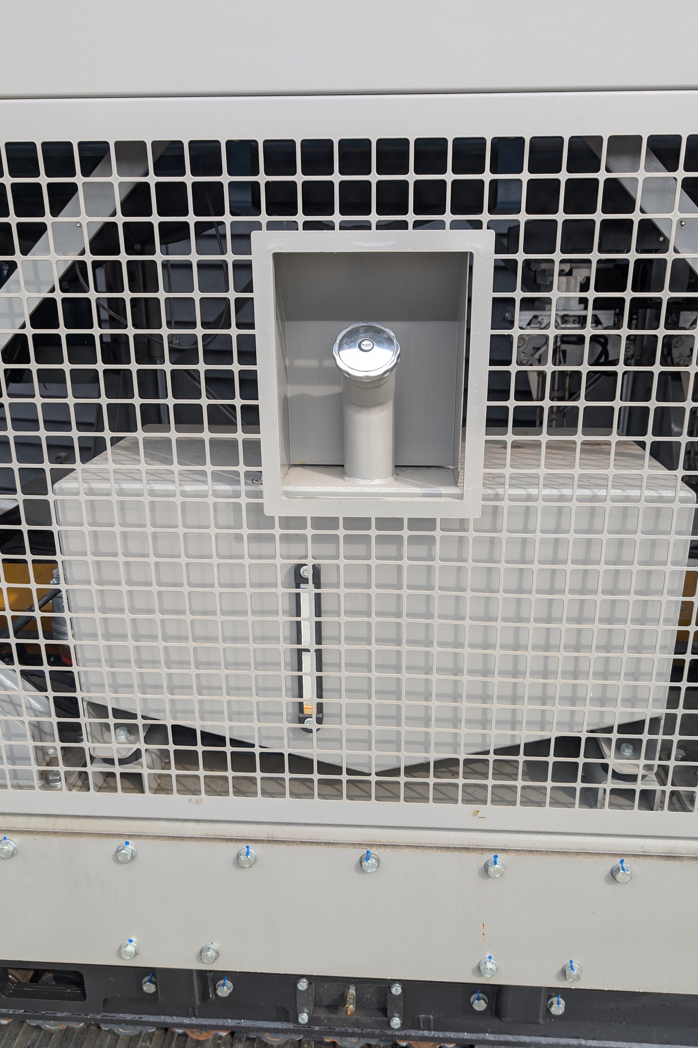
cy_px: 526
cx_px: 363
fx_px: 756
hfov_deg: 49.5
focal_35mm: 26
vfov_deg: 69.4
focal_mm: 6.9
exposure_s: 1/269
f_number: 1.68
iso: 22
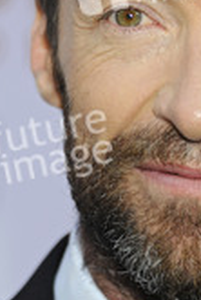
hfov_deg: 3.9
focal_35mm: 349
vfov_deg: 5.9
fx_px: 2917
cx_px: 217
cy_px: 63
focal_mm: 145
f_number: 5.6
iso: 640
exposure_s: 1/200
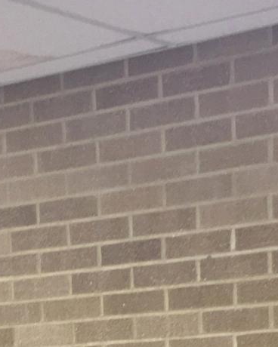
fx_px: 1265
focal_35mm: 123
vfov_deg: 13.7
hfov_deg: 12.5
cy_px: 652
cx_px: 39
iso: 40
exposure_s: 1/30
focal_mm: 4.15
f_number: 2.2
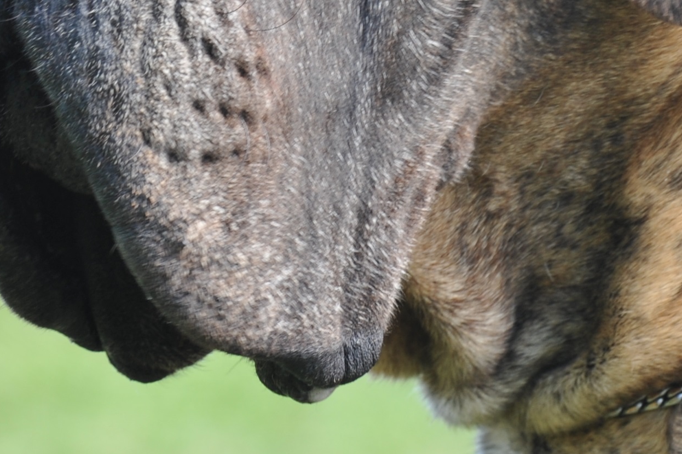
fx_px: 8731
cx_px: 382
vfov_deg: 3.0
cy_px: -145
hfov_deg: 4.5
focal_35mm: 461
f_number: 8
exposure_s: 1/60
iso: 400
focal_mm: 135
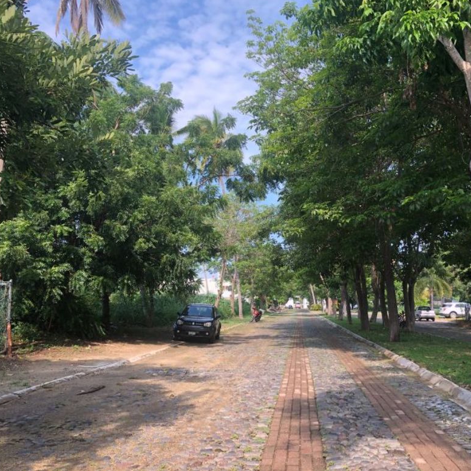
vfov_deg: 48.4
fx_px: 523
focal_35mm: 34
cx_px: 291
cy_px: 230
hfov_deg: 48.1
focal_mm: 3.99
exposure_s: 1/361
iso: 20
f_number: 1.8
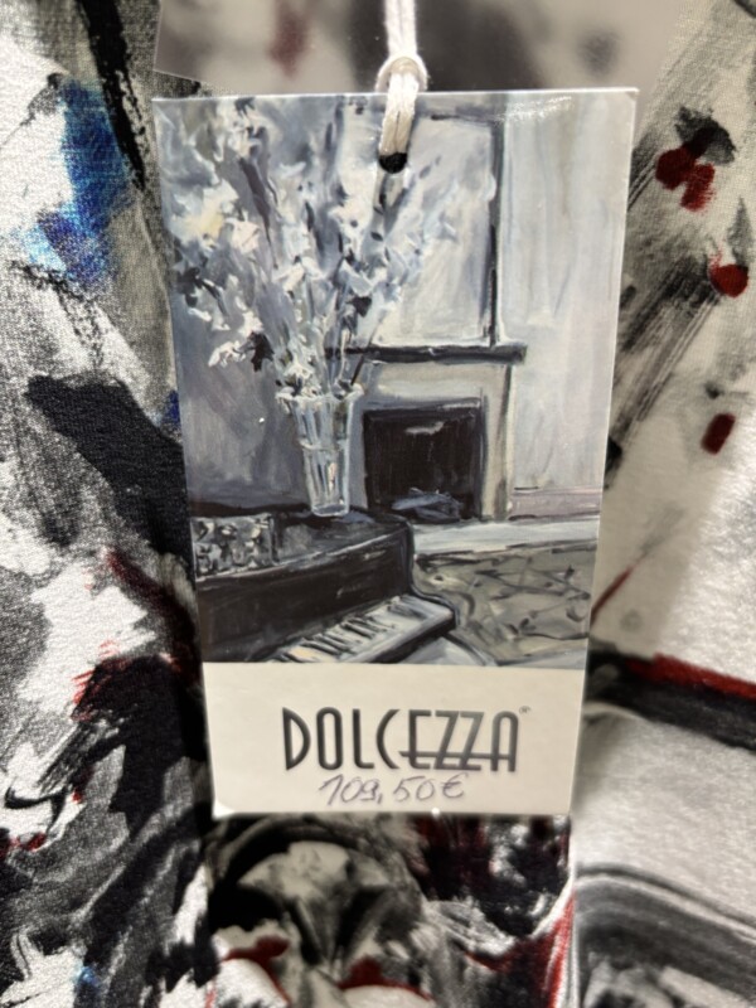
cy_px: 504
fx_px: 757
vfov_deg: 67.3
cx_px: 378
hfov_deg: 53.1
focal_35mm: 26
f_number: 1.6
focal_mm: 5.96
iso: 160
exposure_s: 1/50
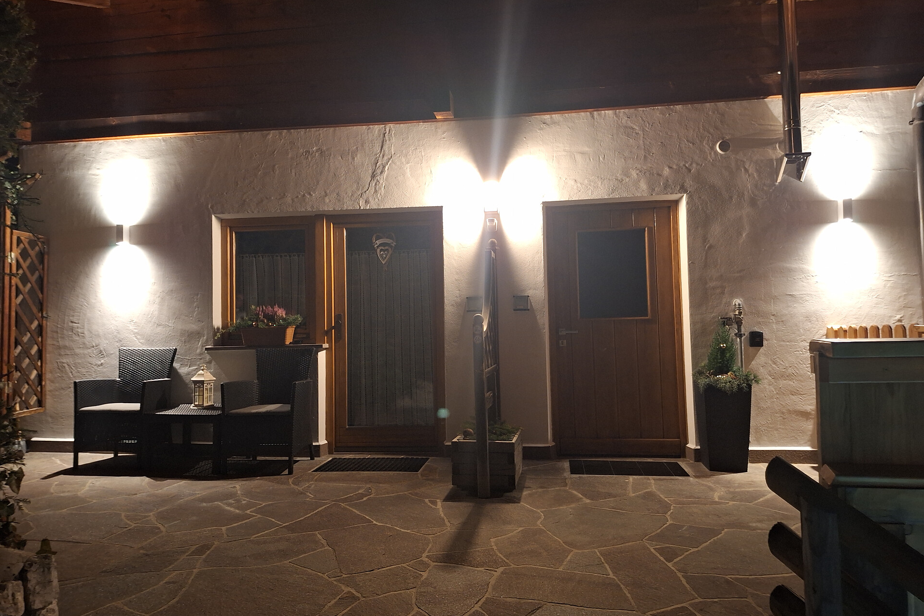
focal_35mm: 24
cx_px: 462
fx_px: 616
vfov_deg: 53.1
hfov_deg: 73.7
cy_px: 301
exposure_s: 1/24
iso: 320
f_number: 1.8
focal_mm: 5.54
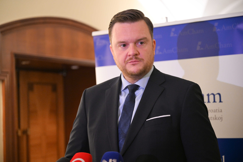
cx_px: 122
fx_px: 472
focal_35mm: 70
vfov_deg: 19.5
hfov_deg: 28.8
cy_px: 81
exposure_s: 1/160
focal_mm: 70
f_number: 2.8
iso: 3600
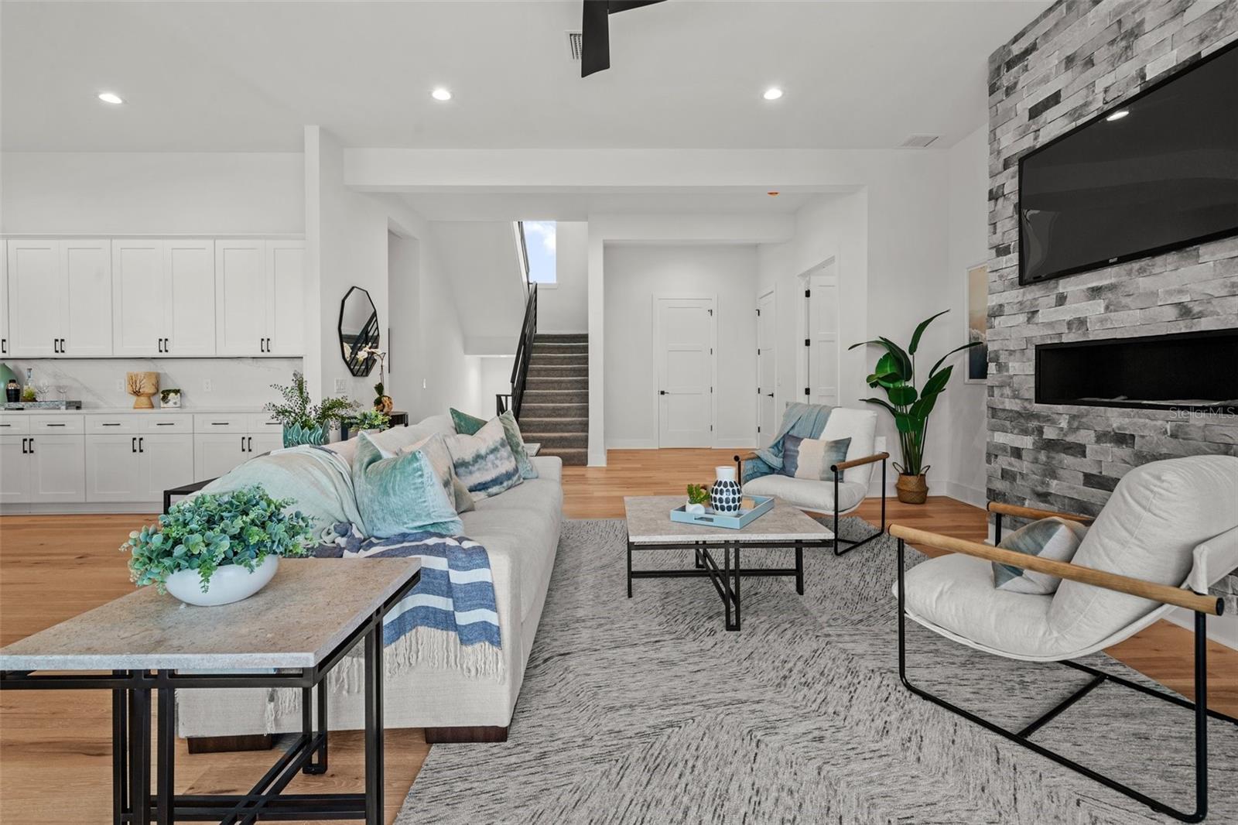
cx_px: 619
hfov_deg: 96.7
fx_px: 550
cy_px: 412
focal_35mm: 16
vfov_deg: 73.7
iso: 250
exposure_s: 1/3
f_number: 9
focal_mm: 16
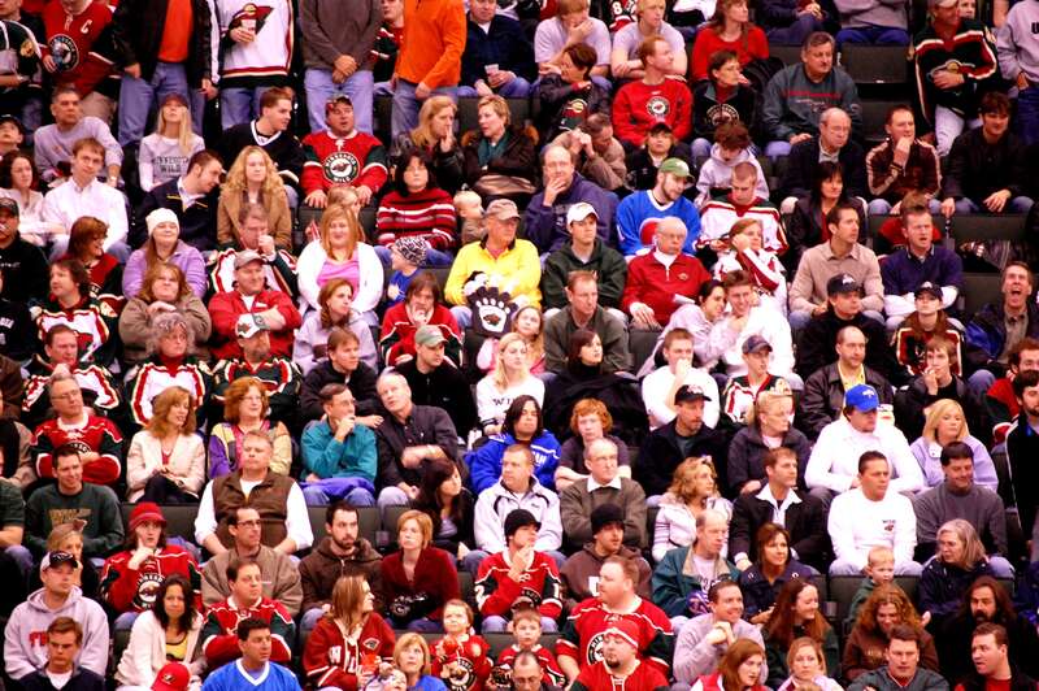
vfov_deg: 4.8
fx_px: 8218
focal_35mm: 285
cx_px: 520
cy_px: 346
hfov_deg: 7.2
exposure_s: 1/60
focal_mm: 190
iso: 1600
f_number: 5.6
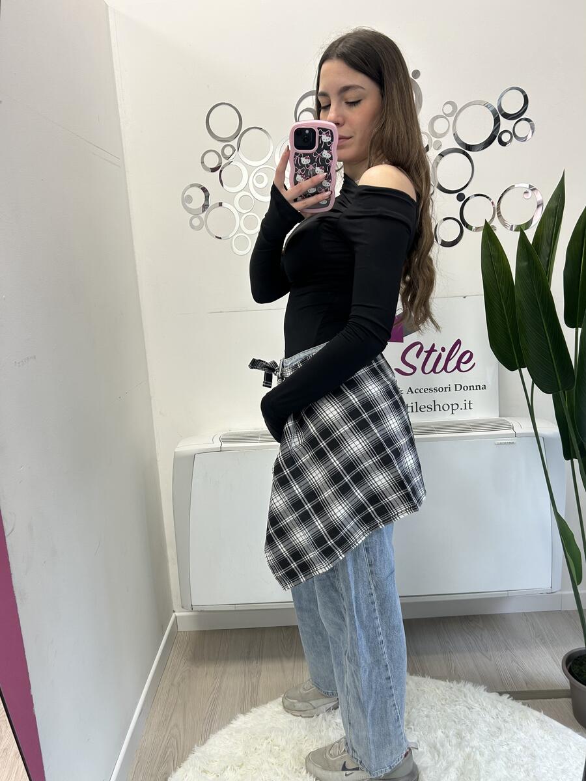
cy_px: 390
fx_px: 587
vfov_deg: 67.3
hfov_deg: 53.1
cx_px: 293
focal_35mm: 26
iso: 80
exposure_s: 1/100
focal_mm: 5.7
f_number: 1.5
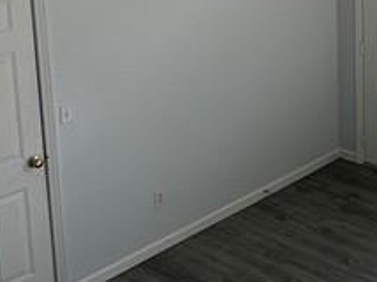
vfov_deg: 20.6
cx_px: 486
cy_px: -48
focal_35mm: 67
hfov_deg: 25.2
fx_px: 729
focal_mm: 2.22
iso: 40
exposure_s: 1/267
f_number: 2.2
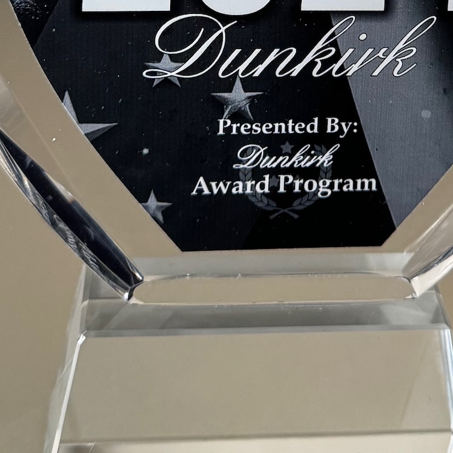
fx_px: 1199
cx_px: 340
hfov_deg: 21.2
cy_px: -140
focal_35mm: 81
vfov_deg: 19.7
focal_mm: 6.86
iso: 250
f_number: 1.78
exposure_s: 1/60
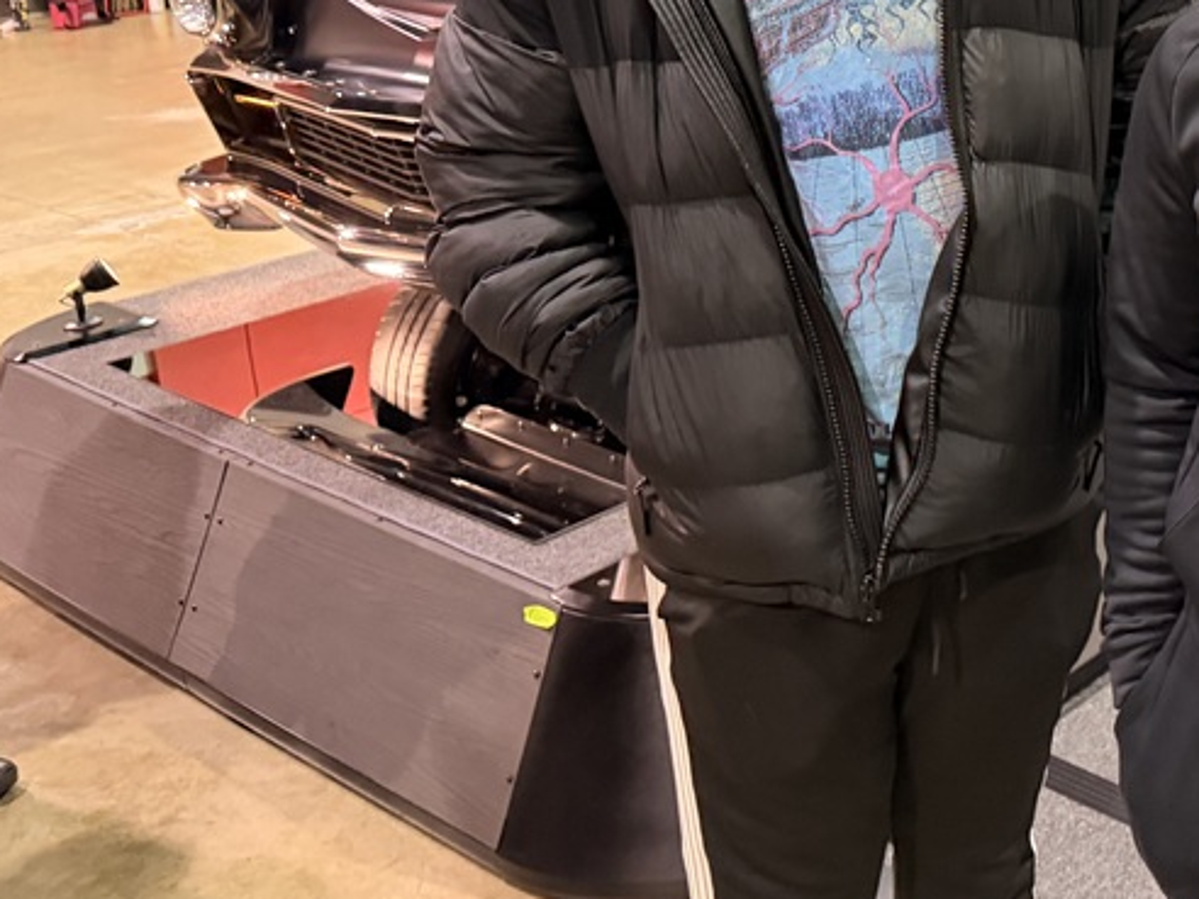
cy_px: 78
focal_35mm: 50
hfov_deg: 34.4
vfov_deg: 27.9
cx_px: 1231
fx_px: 1732
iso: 640
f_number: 1.78
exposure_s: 1/60
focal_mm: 6.76
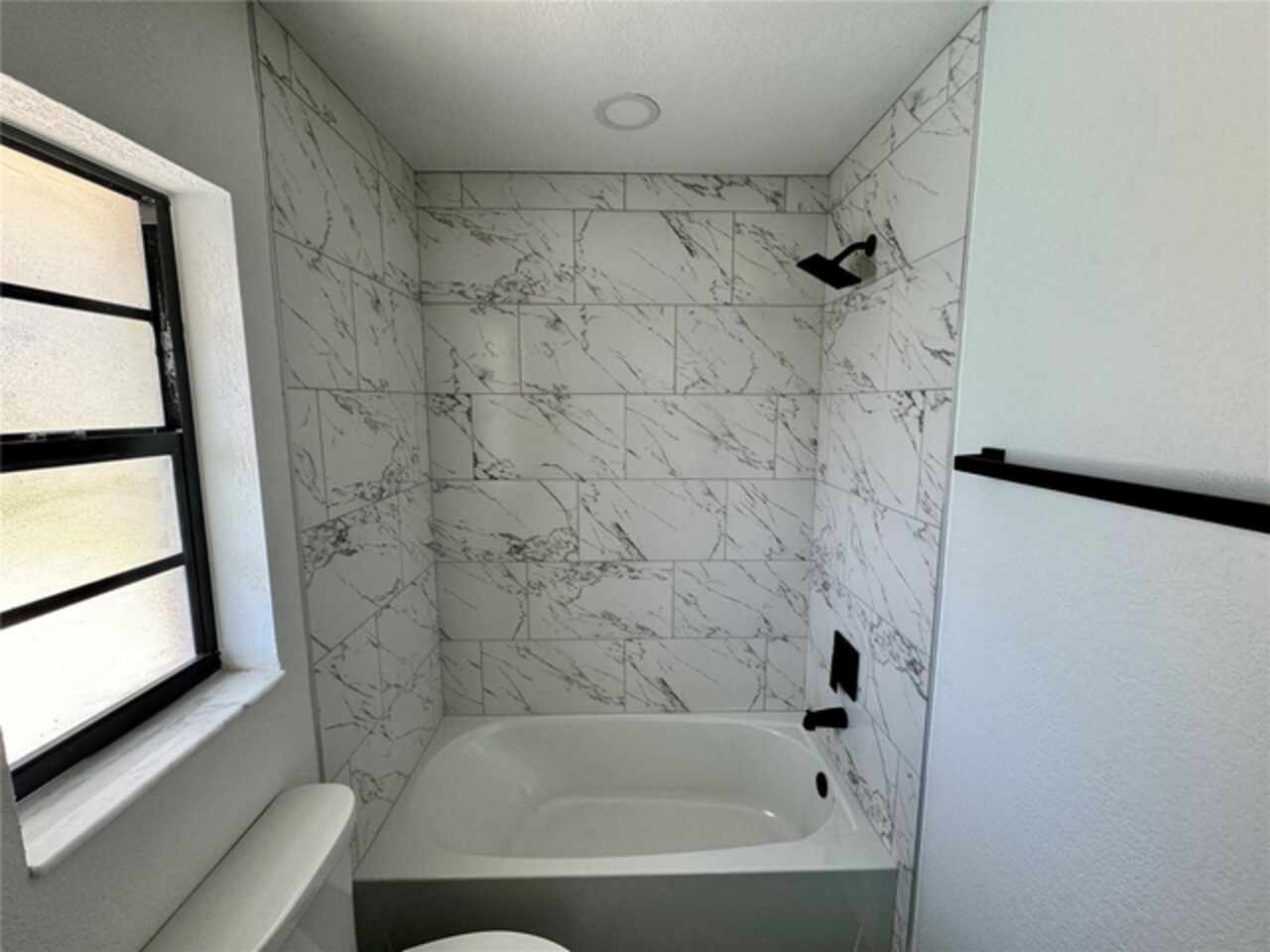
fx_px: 514
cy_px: 476
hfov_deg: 102.1
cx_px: 635
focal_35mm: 14
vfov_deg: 85.7
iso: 100
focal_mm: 2.22
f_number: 2.2
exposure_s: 1/99
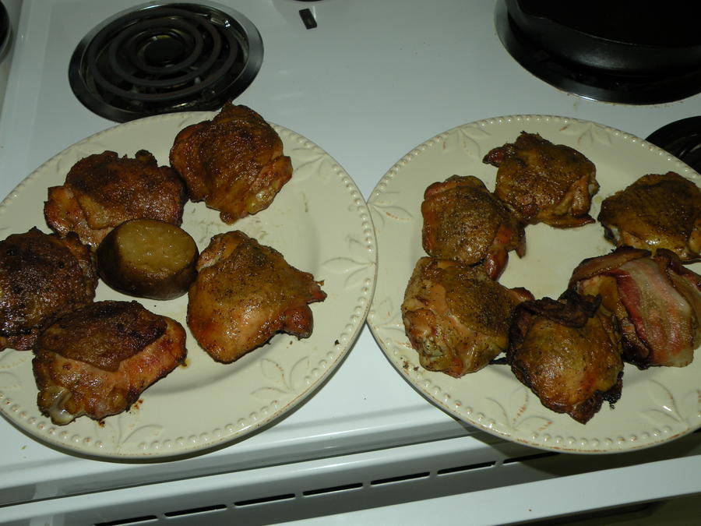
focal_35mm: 33
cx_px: 350
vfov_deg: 42.9
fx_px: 668
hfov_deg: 55.4
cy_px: 263
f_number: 3.2
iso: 64
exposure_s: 1/60
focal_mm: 5.8
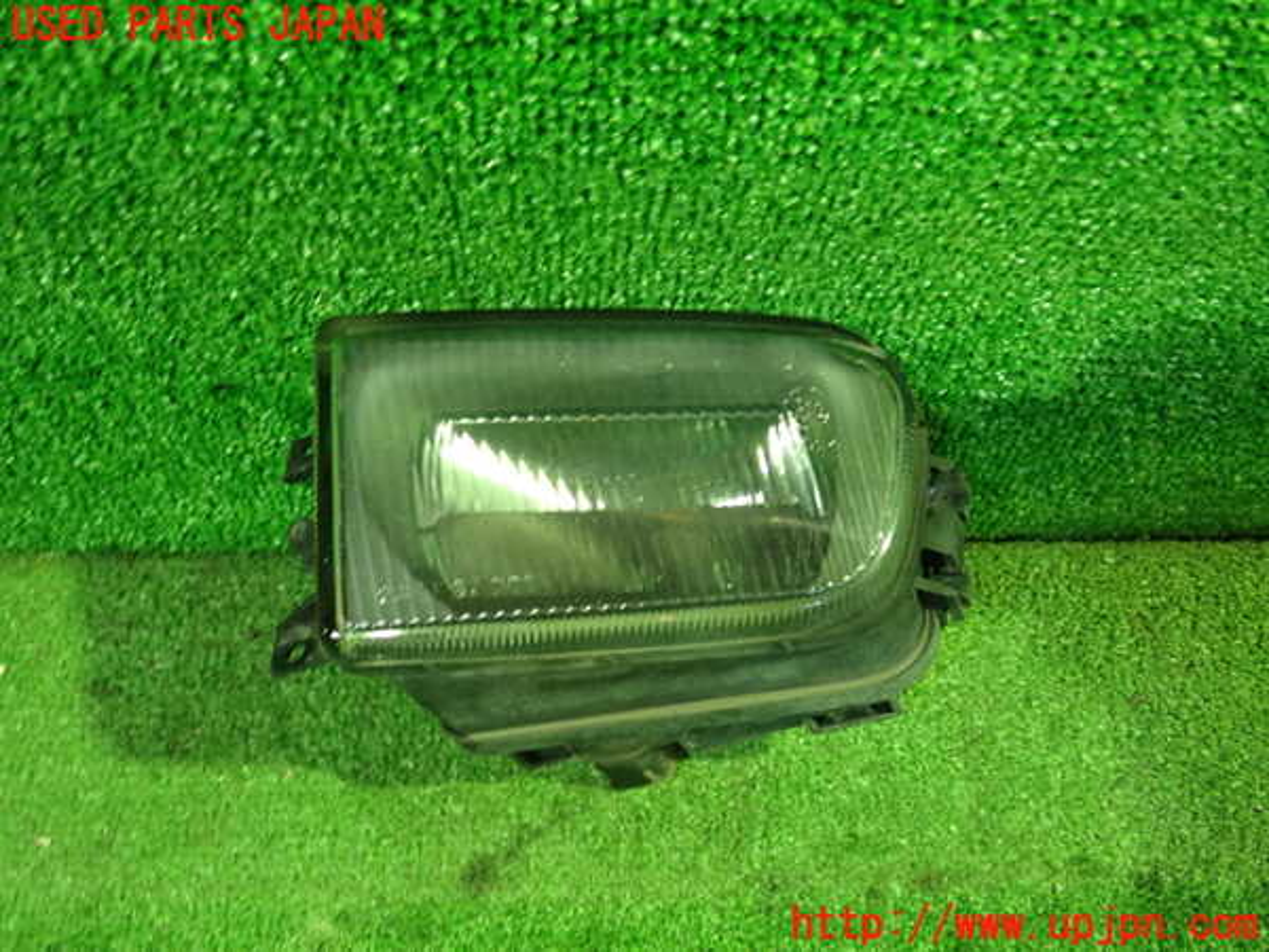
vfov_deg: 46.8
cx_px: 634
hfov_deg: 60.0
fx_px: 1100
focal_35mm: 30
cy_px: 476
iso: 800
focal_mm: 5.5
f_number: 2.3
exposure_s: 1/30
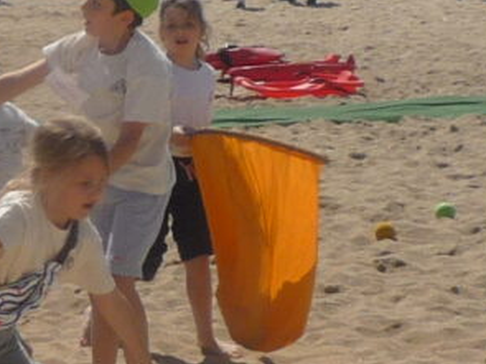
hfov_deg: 10.7
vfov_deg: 8.4
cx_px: -255
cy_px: 219
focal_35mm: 177
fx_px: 2484
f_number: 8
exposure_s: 1/400
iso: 100
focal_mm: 5.3
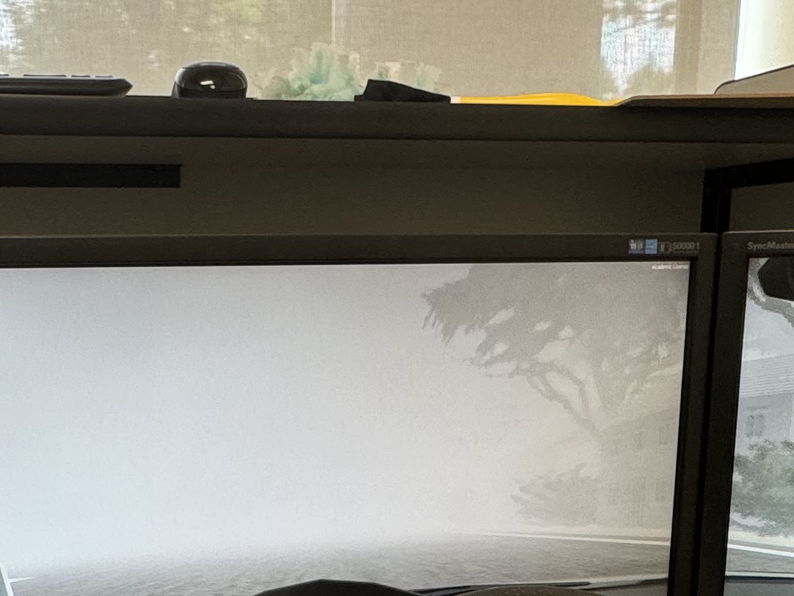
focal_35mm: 51
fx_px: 1170
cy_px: 526
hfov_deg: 36.9
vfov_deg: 27.6
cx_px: 232
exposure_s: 1/60
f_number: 2.2
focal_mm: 2.22
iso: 200
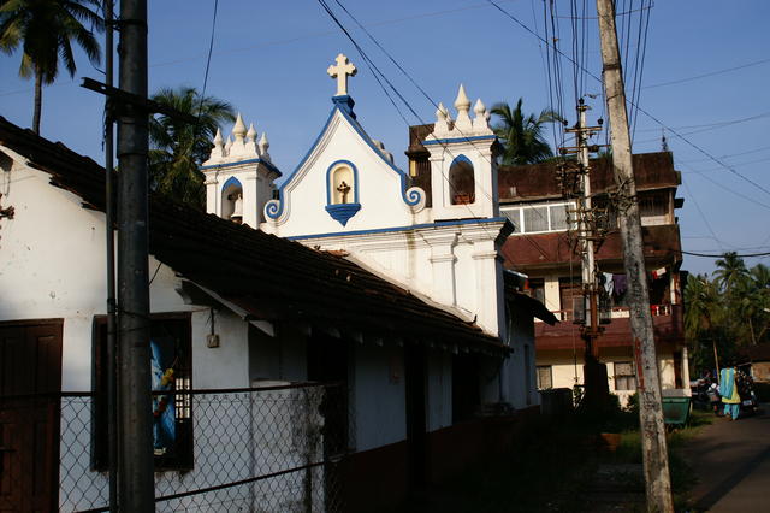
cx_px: 385
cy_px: 256
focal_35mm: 36
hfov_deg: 53.2
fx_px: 770
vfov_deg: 36.8
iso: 200
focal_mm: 24
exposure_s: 1/2500
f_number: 4.5
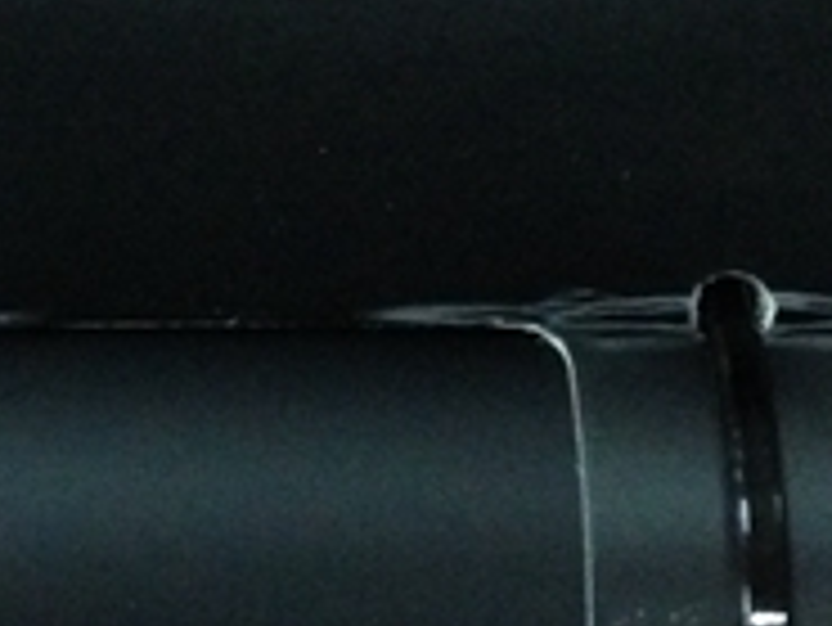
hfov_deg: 14.6
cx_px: 76
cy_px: -115
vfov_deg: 10.9
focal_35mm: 134
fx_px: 3223
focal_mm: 4.12
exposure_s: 1/17
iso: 400
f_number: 2.4
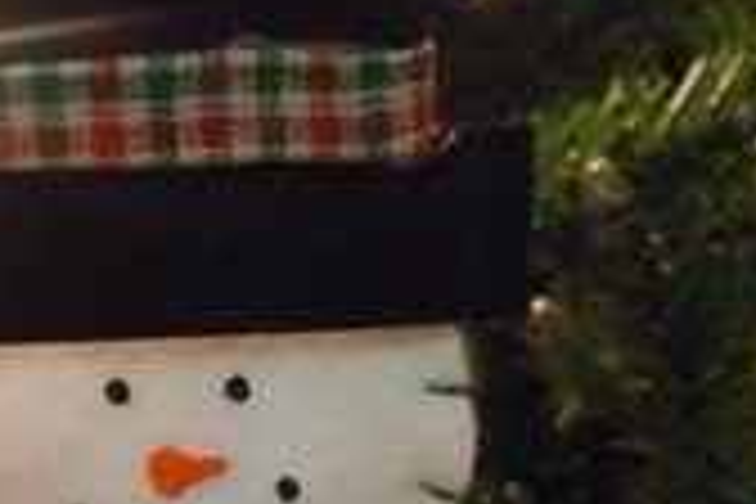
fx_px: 1680
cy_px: 626
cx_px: 248
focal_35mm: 80
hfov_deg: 25.2
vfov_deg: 16.3
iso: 800
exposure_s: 1/30
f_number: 3.5
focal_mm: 5.4
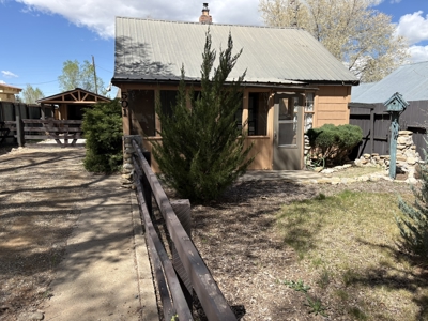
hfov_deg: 67.3
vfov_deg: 53.1
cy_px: 160
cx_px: 214
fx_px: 321
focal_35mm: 26
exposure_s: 1/2283
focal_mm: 5.96
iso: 50
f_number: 1.6
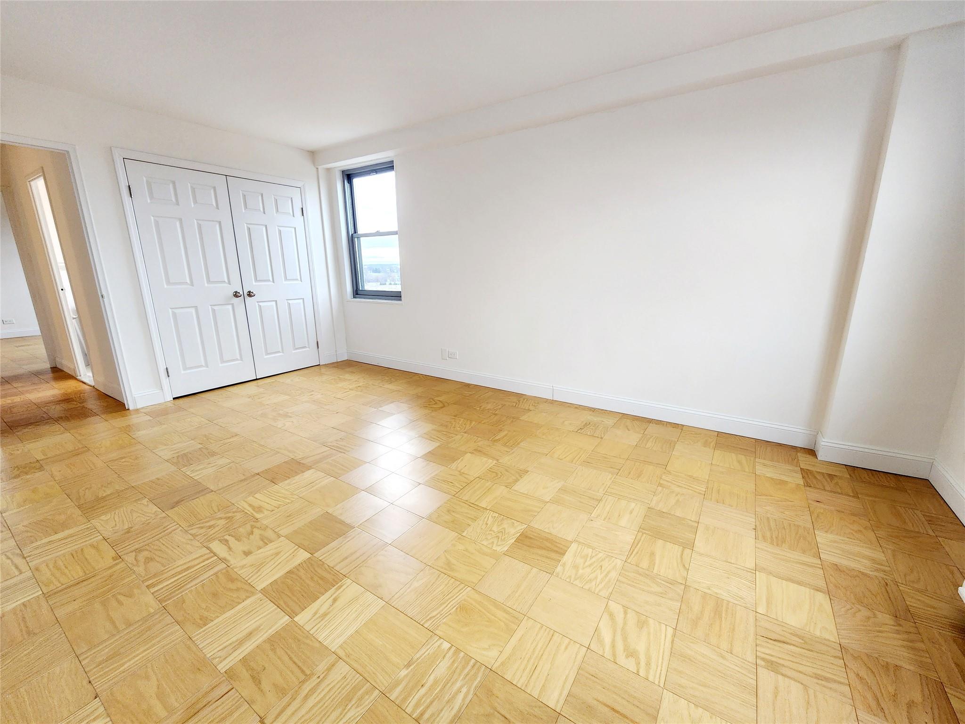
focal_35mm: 13
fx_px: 362
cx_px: 482
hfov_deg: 106.2
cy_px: 362
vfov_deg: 89.9
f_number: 2.2
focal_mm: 2.2
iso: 125
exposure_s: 1/60.2
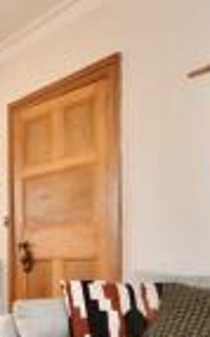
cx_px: -149
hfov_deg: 19.8
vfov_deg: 38.5
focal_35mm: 51
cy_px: 256
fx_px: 468
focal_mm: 10
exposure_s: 1/60
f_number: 4
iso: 200
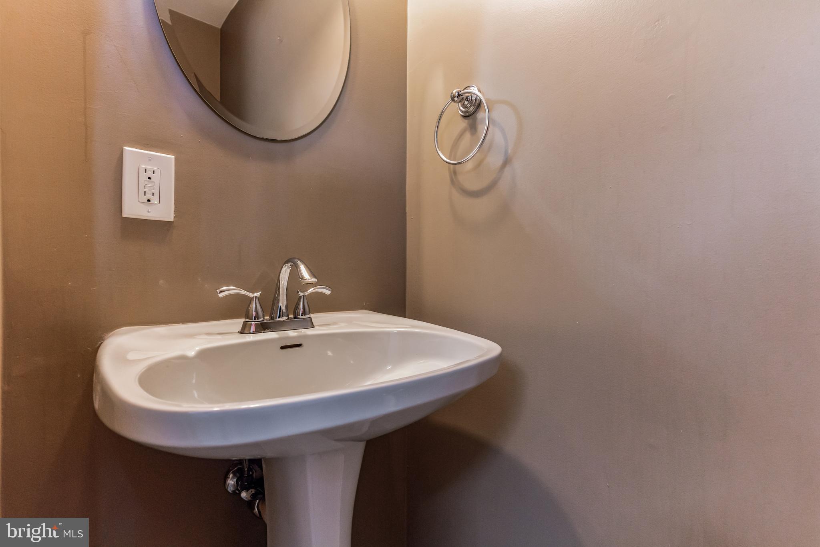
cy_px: 274
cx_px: 410
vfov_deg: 70.4
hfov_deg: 93.3
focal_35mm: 17
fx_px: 387
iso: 2000
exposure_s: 1/20
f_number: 5.6
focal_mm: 17
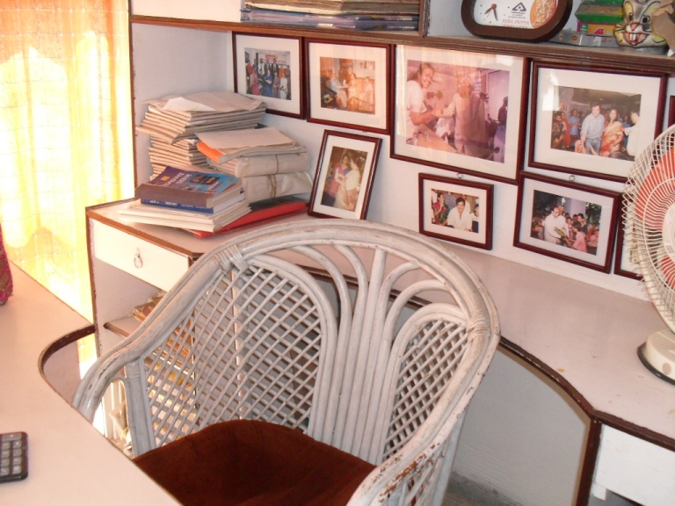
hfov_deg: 49.0
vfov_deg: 37.7
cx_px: 338
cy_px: 253
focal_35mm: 38
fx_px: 741
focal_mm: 6.3
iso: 160
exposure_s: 1/45
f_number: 2.8
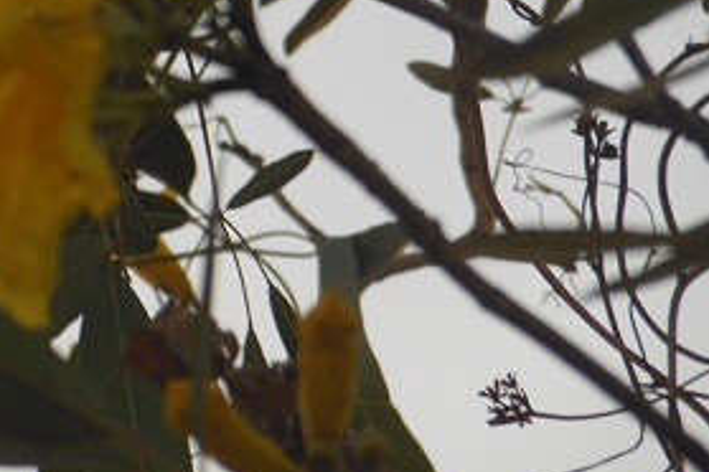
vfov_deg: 2.9
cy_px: 52
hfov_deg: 4.4
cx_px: 125
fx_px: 9177
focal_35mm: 466
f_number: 5.8
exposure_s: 1/125
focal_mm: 45
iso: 125
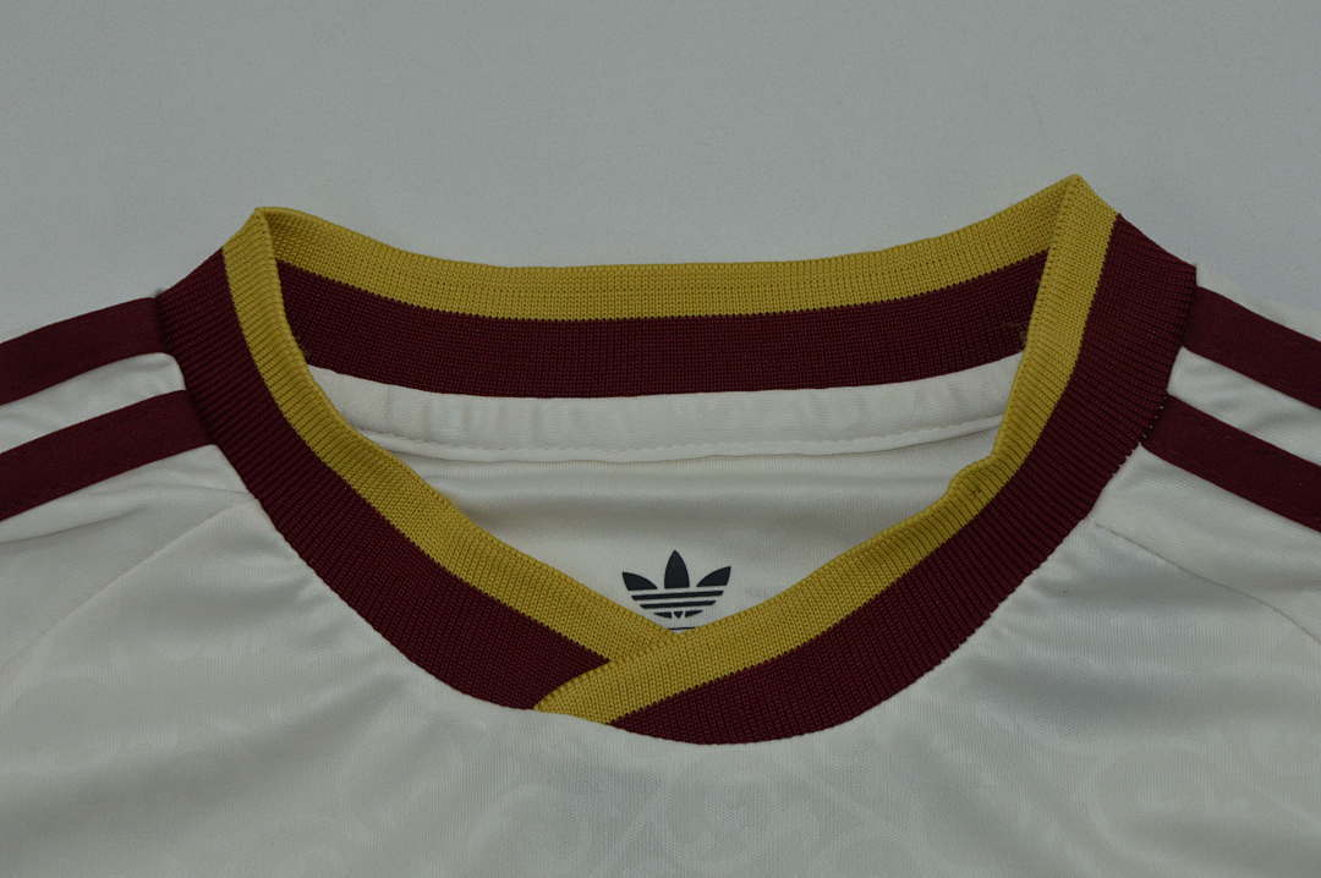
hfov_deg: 14.9
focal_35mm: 138
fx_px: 5059
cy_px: 439
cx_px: 660
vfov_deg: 9.9
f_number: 14
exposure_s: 1/200
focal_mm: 92
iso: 400
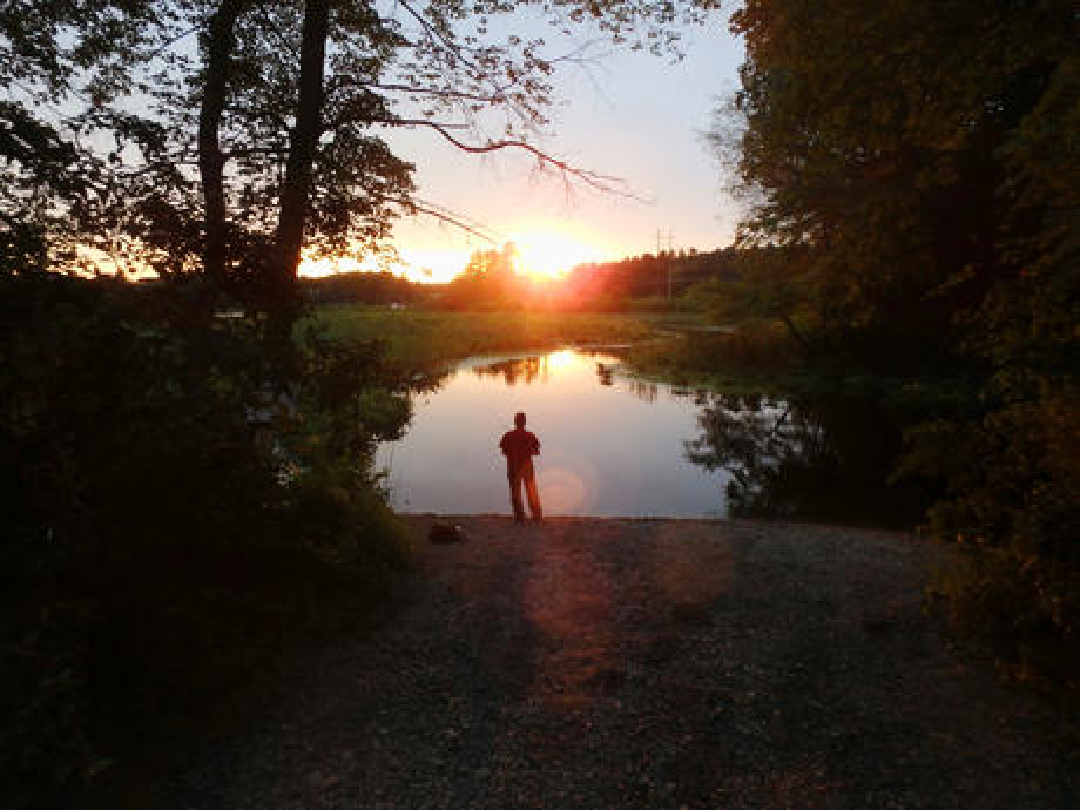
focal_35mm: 21
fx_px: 655
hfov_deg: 79.0
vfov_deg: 63.4
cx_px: 540
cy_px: 405
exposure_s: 1/60
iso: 200
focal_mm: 3.7
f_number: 3.5
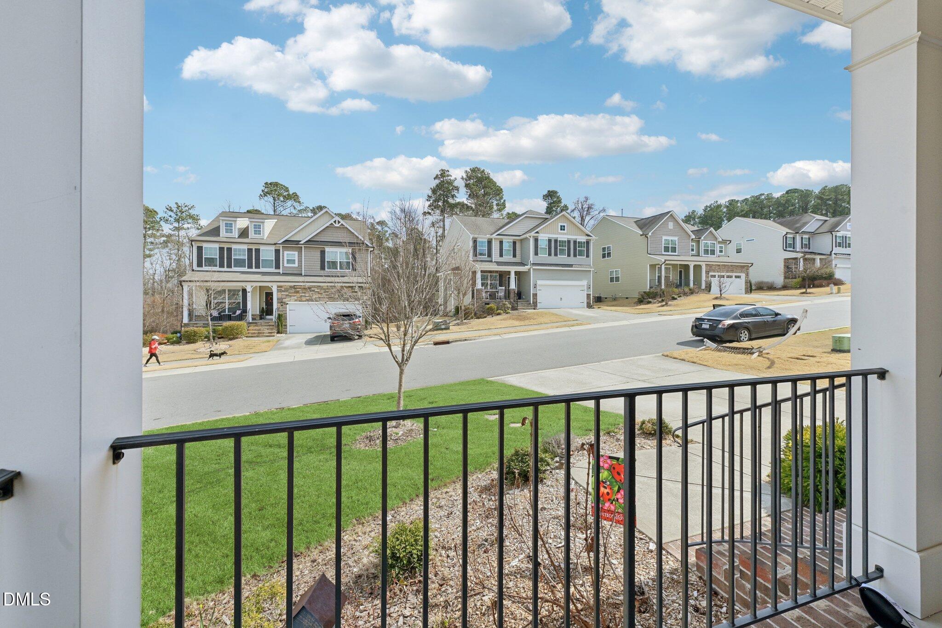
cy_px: 314
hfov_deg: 104.3
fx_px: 366
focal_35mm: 14
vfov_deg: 81.2
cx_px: 471
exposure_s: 1/800
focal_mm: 14
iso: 200
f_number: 9
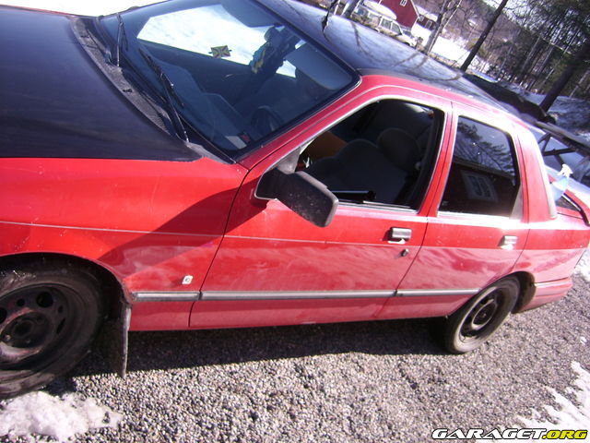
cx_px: 295
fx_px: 597
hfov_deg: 52.6
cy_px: 222
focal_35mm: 35
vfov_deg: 40.7
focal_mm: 5.95
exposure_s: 1/458
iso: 50
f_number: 2.8
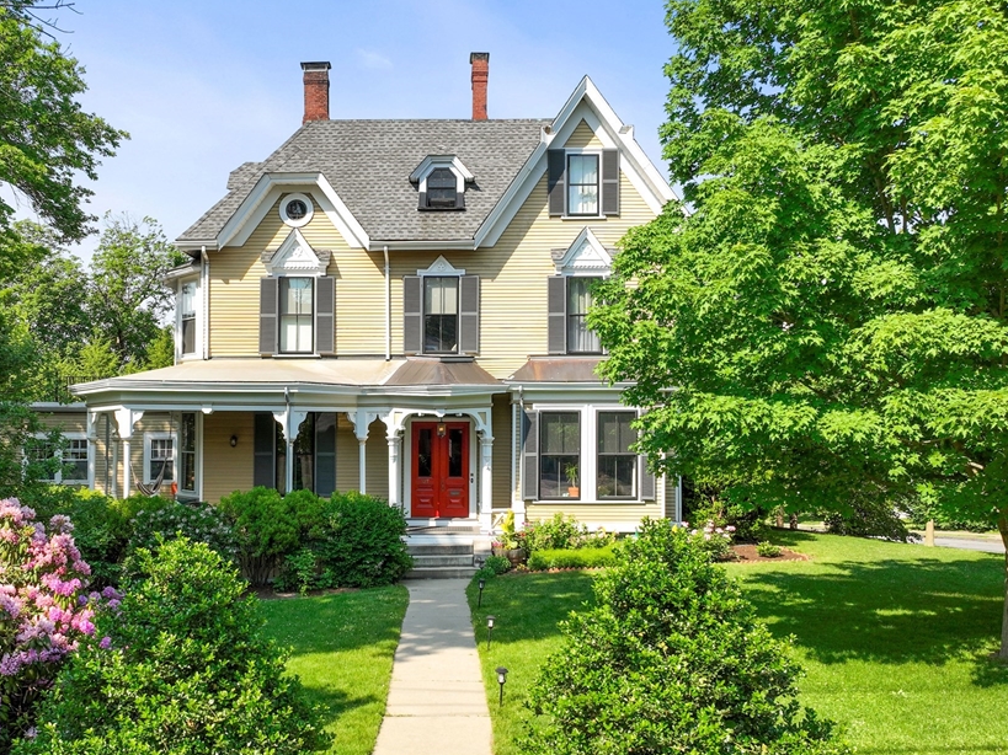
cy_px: 427
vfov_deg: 46.7
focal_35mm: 30
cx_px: 418
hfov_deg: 59.6
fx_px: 873
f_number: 2.8
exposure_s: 1/160
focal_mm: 12.29
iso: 130
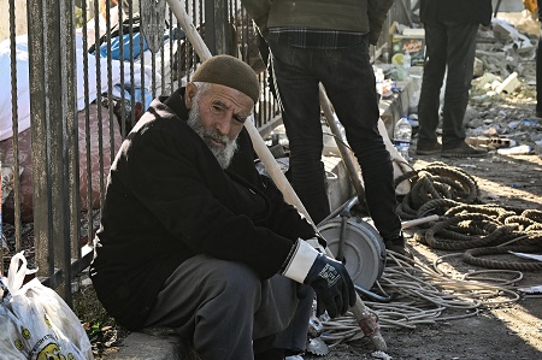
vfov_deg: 12.7
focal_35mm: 108
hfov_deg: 18.9
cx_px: 204
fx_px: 1624
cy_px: 192
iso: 200
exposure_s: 1/160
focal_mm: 54
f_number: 6.3
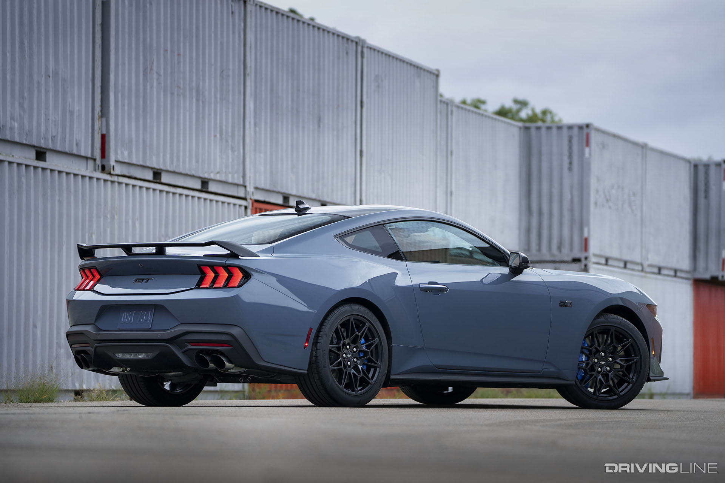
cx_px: 362
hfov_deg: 10.3
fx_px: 4027
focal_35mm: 200
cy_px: 242
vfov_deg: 6.9
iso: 500
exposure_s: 1/100
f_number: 5.6
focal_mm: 200
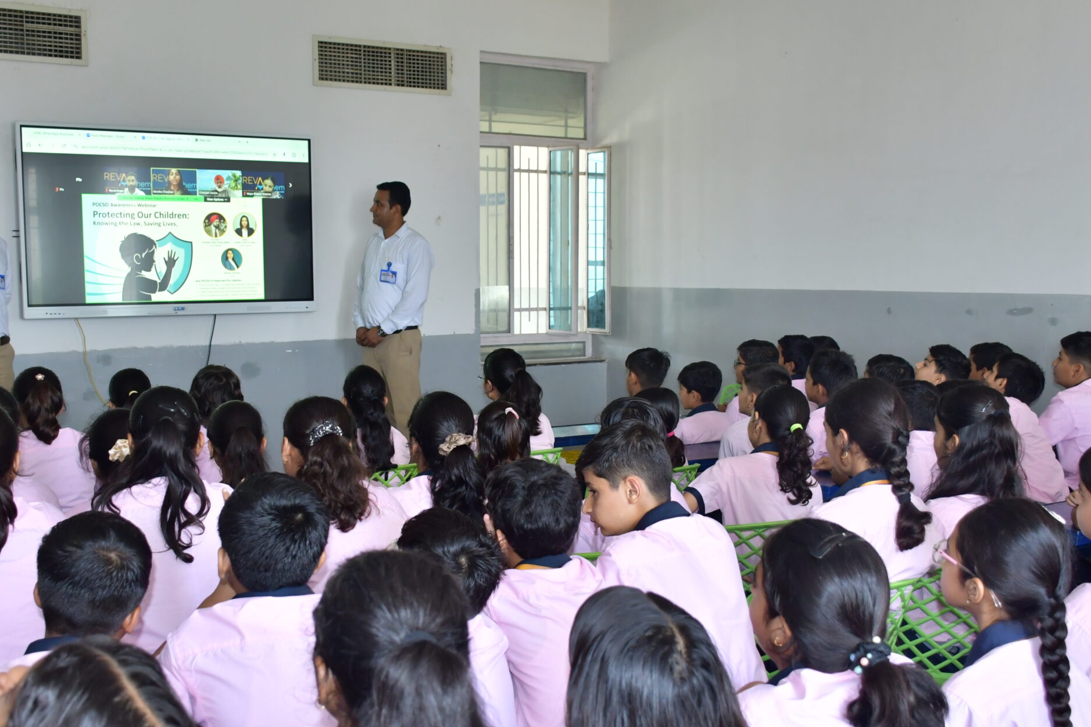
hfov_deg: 43.6
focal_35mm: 45
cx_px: 512
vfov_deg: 29.8
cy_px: 418
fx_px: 1364
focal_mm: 22
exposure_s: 1/100
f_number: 4.5
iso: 800
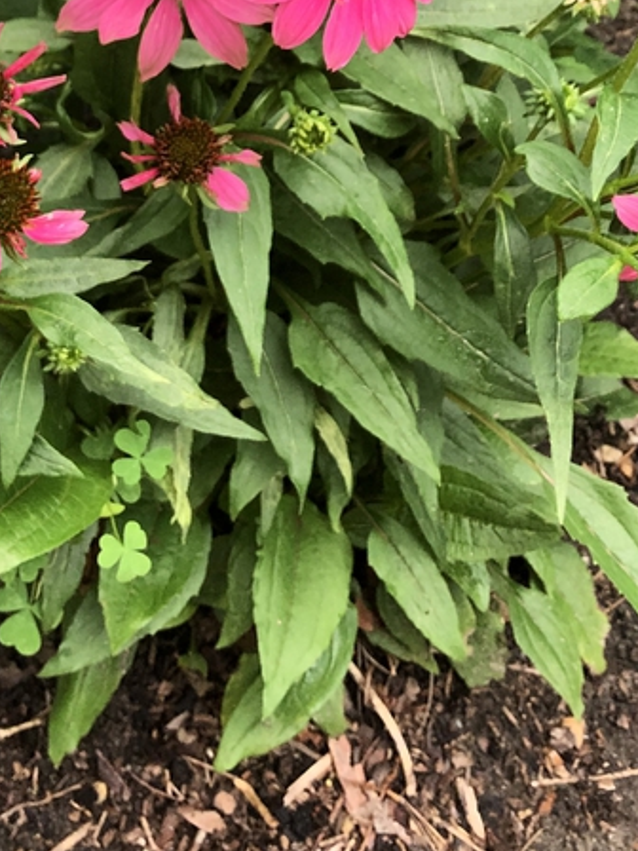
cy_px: 11
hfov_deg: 22.9
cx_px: 319
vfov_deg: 28.5
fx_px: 1573
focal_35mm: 64
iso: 25
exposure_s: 1/30
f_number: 1.8
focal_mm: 3.99
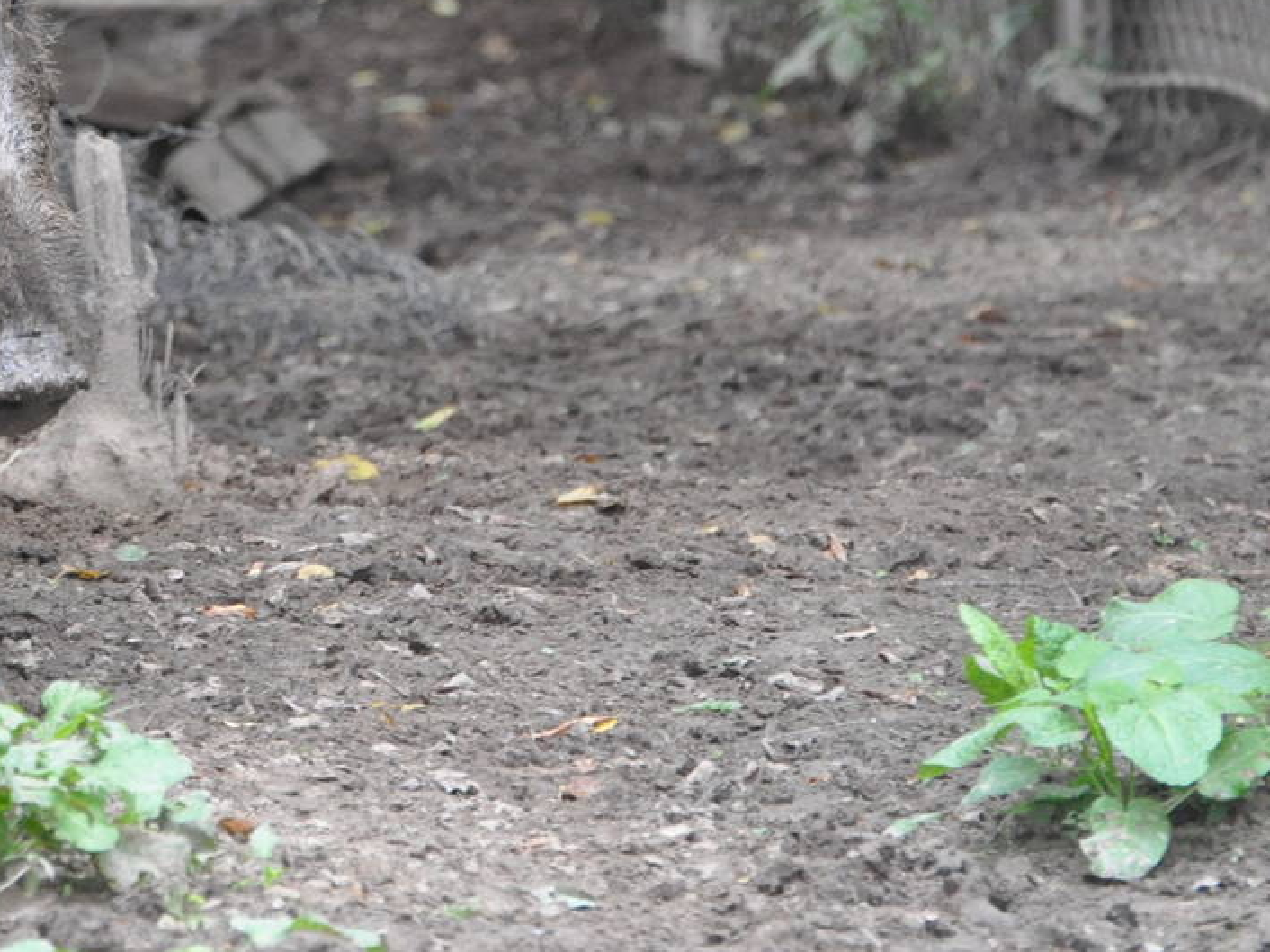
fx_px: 22155
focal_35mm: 604
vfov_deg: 2.5
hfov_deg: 3.3
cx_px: -160
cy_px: 67
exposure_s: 1/250
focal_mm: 185
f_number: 5
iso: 1600
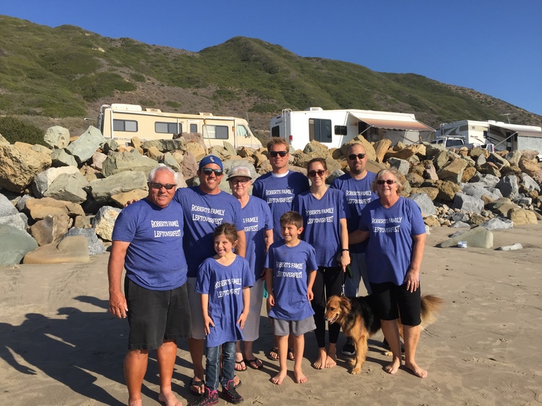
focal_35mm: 29
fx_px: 454
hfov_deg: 61.7
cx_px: 271
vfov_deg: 48.2
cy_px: 203
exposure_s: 1/2198
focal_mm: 4.15
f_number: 2.2
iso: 32
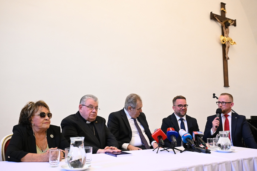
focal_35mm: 37
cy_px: 86
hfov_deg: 51.9
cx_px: 128
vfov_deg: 35.9
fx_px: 264
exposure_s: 1/320
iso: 6400
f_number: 5
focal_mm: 37
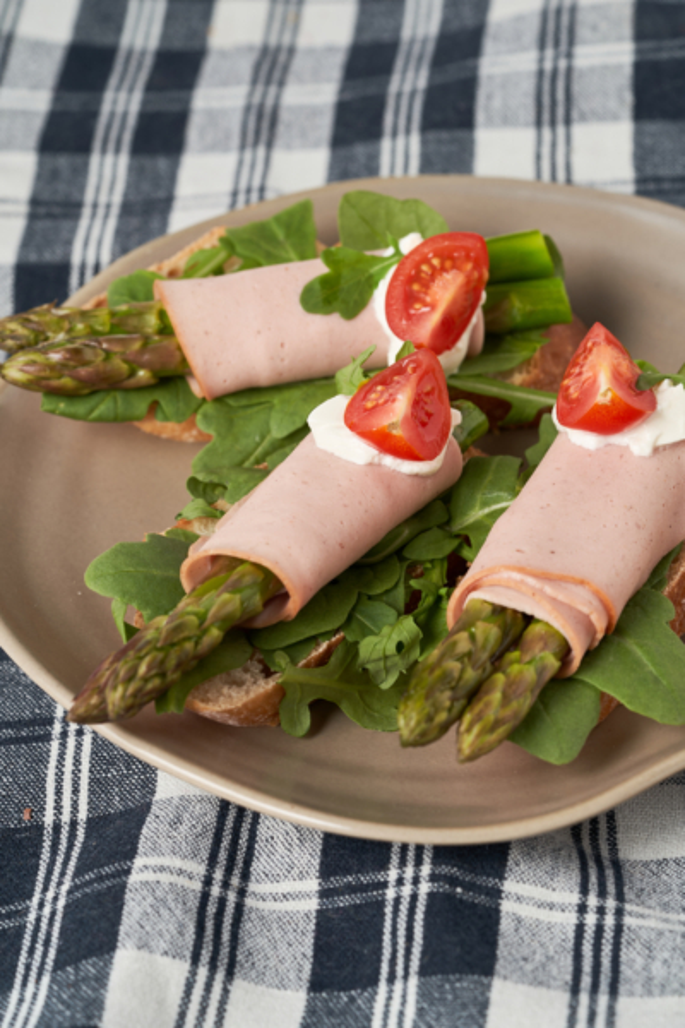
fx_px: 2569
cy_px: 514
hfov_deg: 15.2
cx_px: 342
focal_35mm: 90
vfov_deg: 22.6
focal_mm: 90
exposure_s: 1/160
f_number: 8
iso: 100
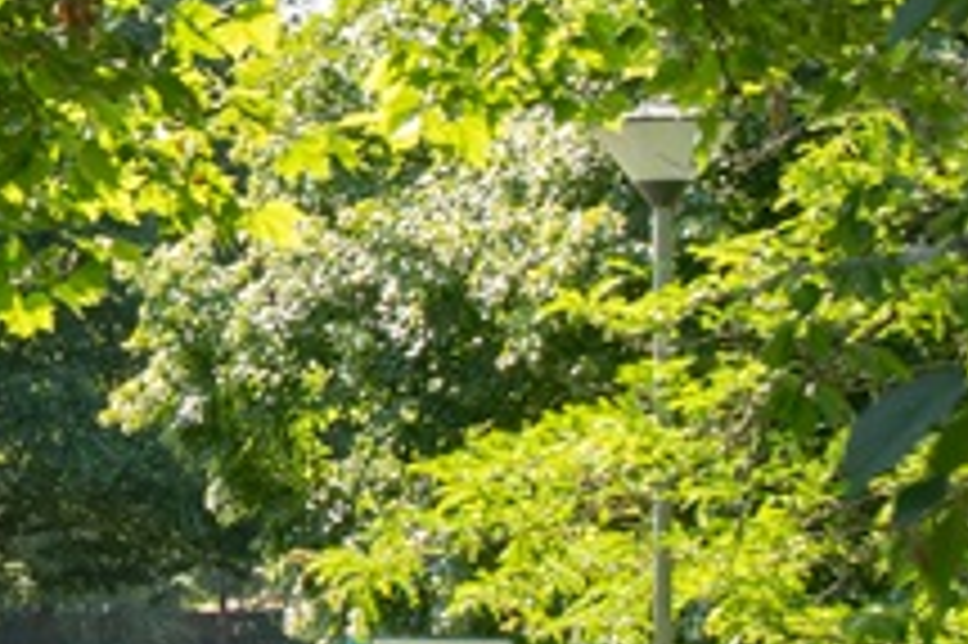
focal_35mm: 174
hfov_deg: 11.4
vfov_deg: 7.9
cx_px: -428
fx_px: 4684
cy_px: 396
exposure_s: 1/250
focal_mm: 25
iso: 160
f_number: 6.3
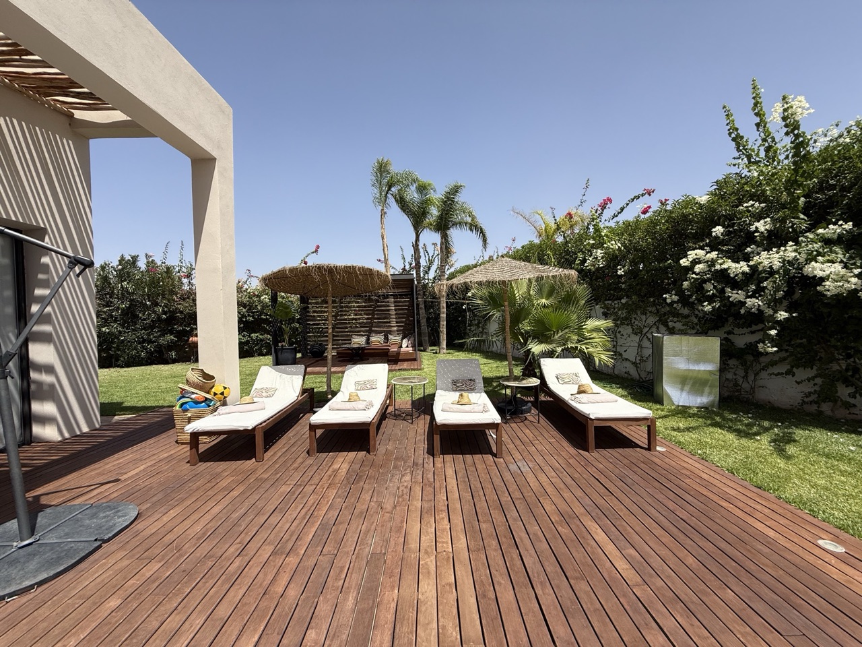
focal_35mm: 14
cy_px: 324
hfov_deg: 102.1
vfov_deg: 85.7
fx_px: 349
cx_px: 431
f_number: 2.2
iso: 50
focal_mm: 2.22
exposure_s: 1/2320
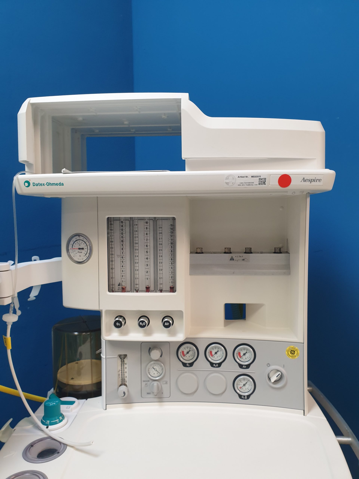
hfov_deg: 53.1
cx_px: 180
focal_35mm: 26
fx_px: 360
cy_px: 240
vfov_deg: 67.3
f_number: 2.4
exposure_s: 1/50
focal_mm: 4.3
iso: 200
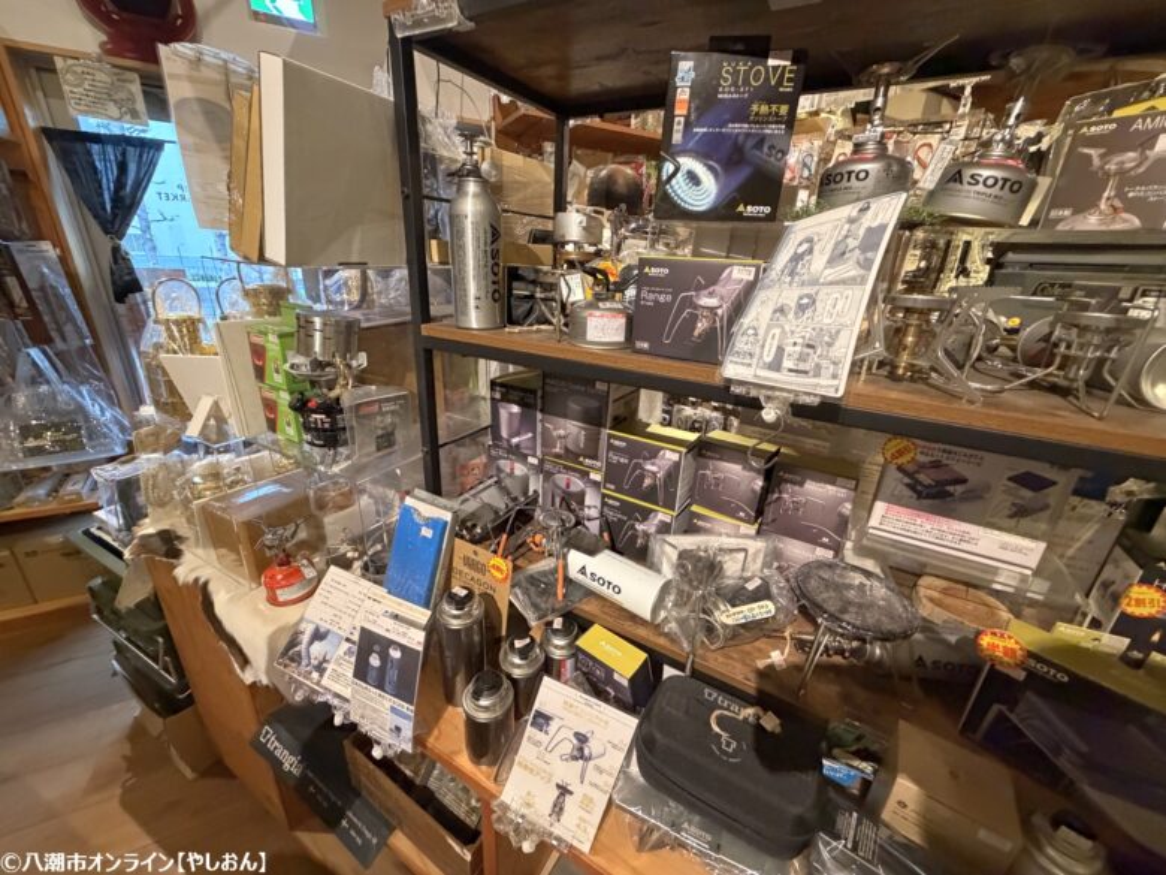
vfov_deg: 85.7
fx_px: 472
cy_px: 438
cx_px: 583
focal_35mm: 14
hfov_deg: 102.1
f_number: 2.2
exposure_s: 1/50
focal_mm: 2.22
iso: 640
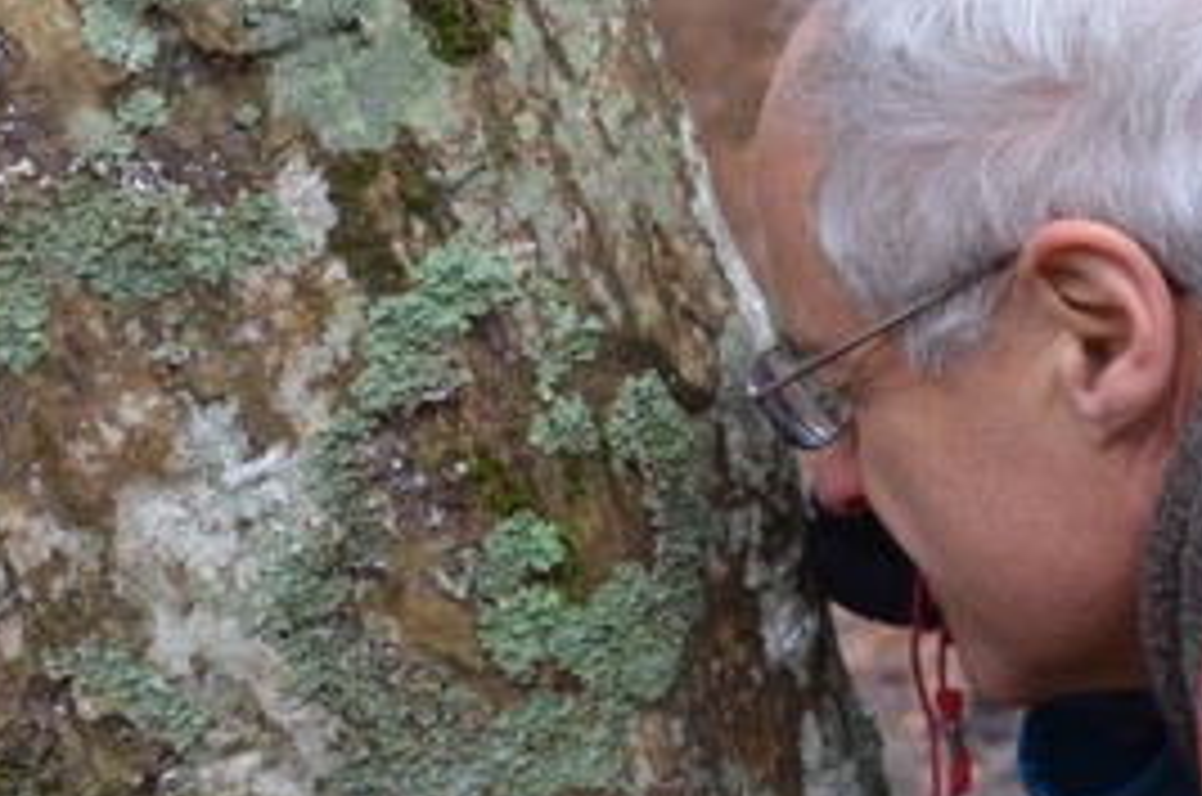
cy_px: 405
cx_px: 873
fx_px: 3833
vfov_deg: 11.9
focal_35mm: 115
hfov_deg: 17.7
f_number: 4.5
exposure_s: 1/80
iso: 640
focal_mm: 32
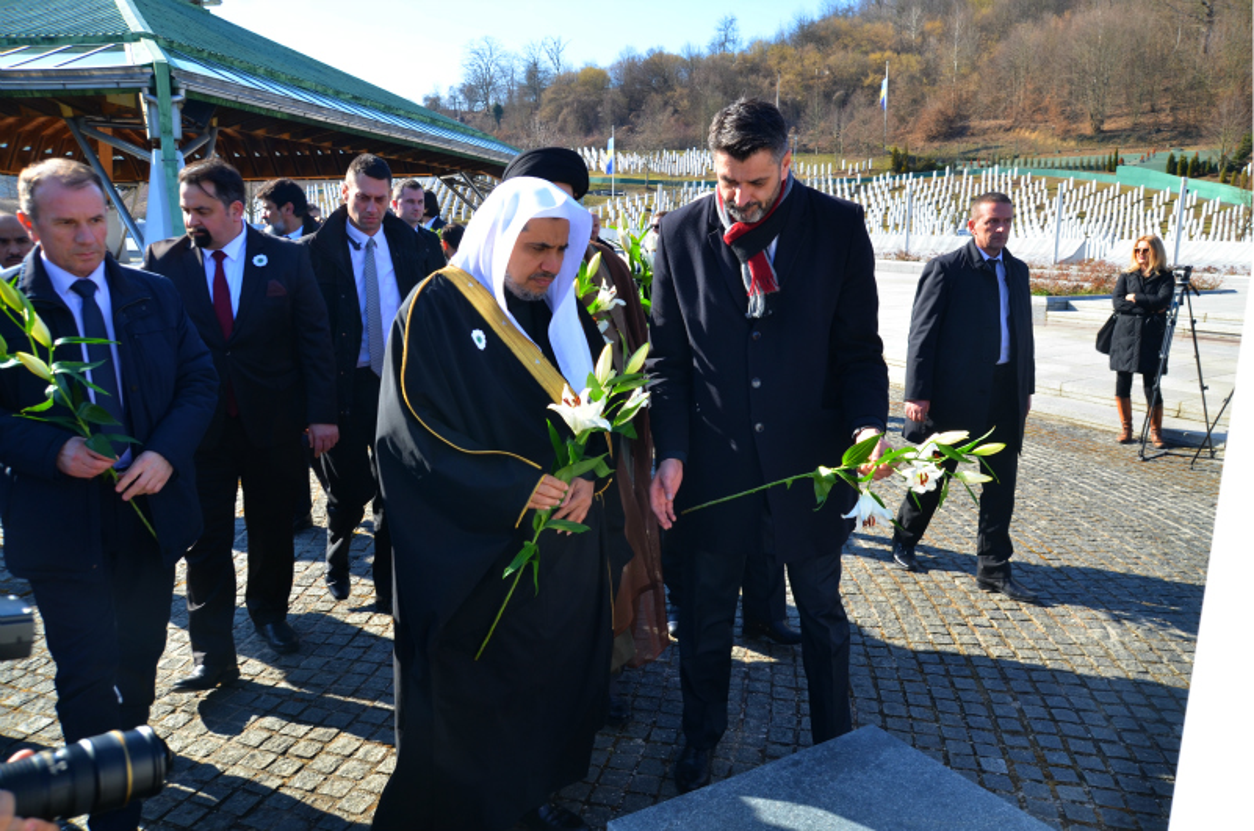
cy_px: 416
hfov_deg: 70.5
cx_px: 627
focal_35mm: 26
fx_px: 887
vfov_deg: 50.2
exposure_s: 1/200
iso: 200
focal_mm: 17
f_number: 8
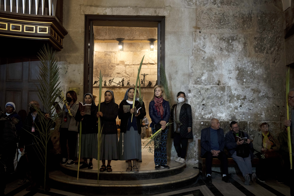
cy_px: 98
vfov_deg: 37.9
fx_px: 286
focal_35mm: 35
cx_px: 147
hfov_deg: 54.4
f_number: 2.5
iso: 2000
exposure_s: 1/320
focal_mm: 35
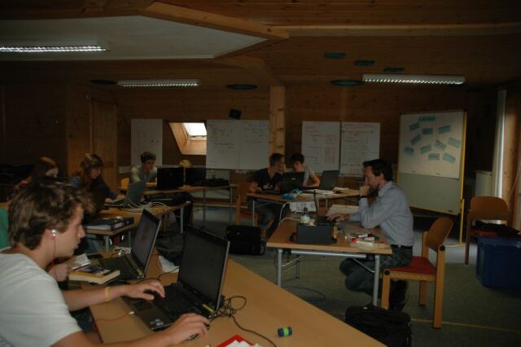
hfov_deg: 67.4
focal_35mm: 27
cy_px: 174
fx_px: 391
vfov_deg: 47.9
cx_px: 260
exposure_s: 1/60
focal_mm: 18
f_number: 3.5
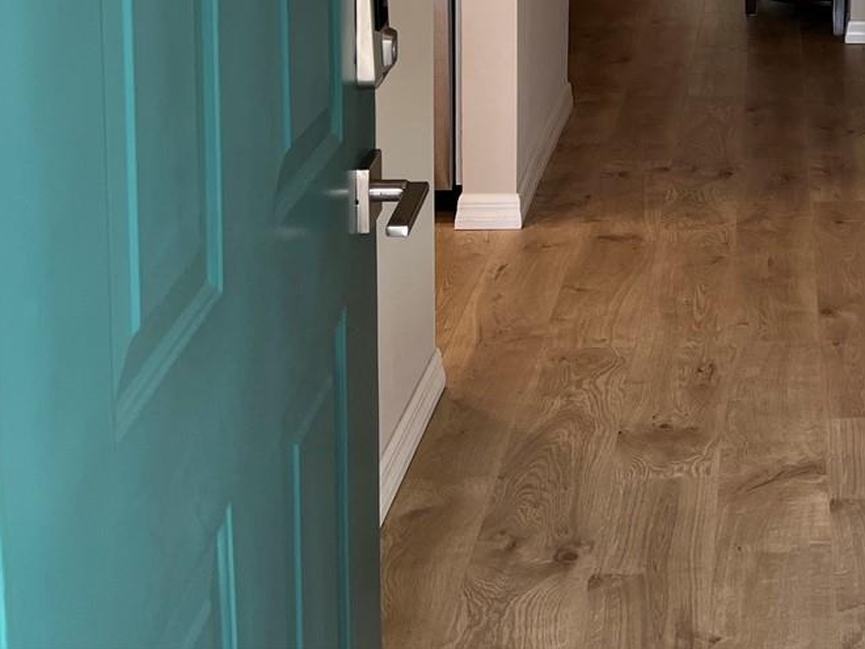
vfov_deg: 21.6
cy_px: -135
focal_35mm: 63
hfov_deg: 27.7
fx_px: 1574
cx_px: 978
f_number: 1.5
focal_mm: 5.7
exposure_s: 1/120
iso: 64
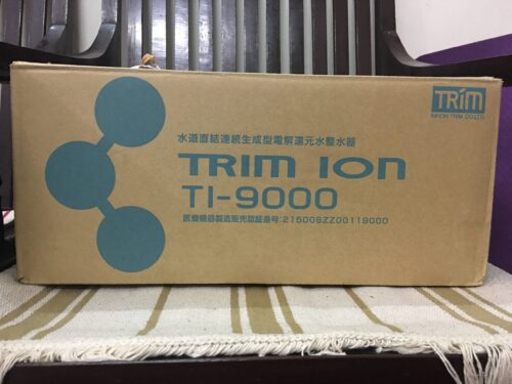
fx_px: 429
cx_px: 256
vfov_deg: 48.2
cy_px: 192
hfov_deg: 61.7
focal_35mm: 29
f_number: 2.2
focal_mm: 4.15
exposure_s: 1/17
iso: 125
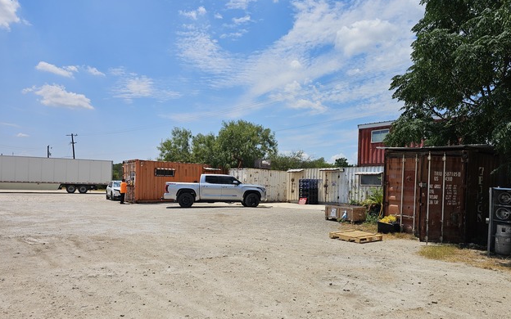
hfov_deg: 72.5
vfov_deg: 49.2
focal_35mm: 25
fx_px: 348
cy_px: 177
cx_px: 258
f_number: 1.7
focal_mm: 6.3
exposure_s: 1/1973
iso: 10
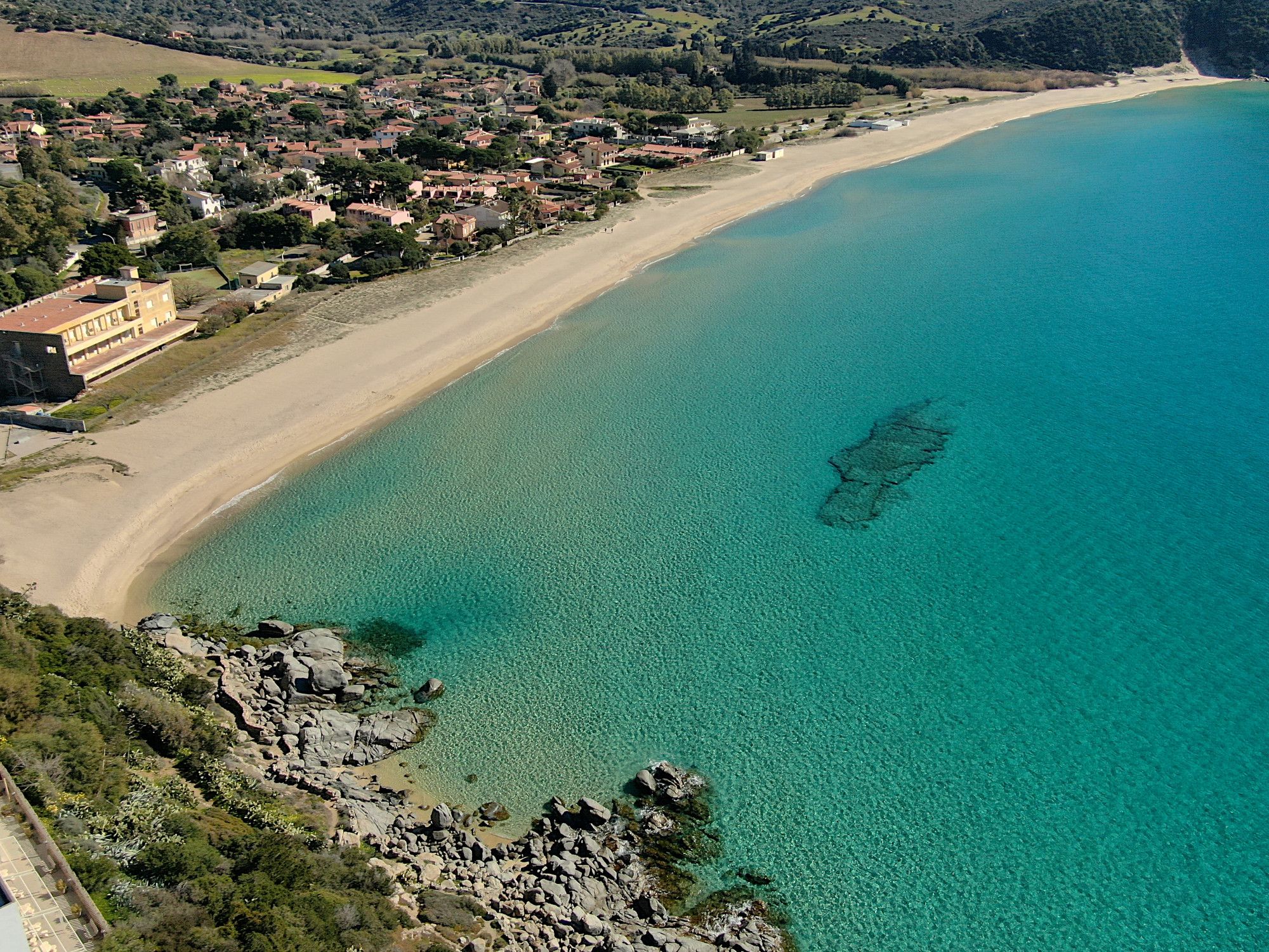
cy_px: 476
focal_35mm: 33
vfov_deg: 42.9
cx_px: 634
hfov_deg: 55.4
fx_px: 1210
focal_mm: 5.57
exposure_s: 1/800
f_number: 3.2
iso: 100
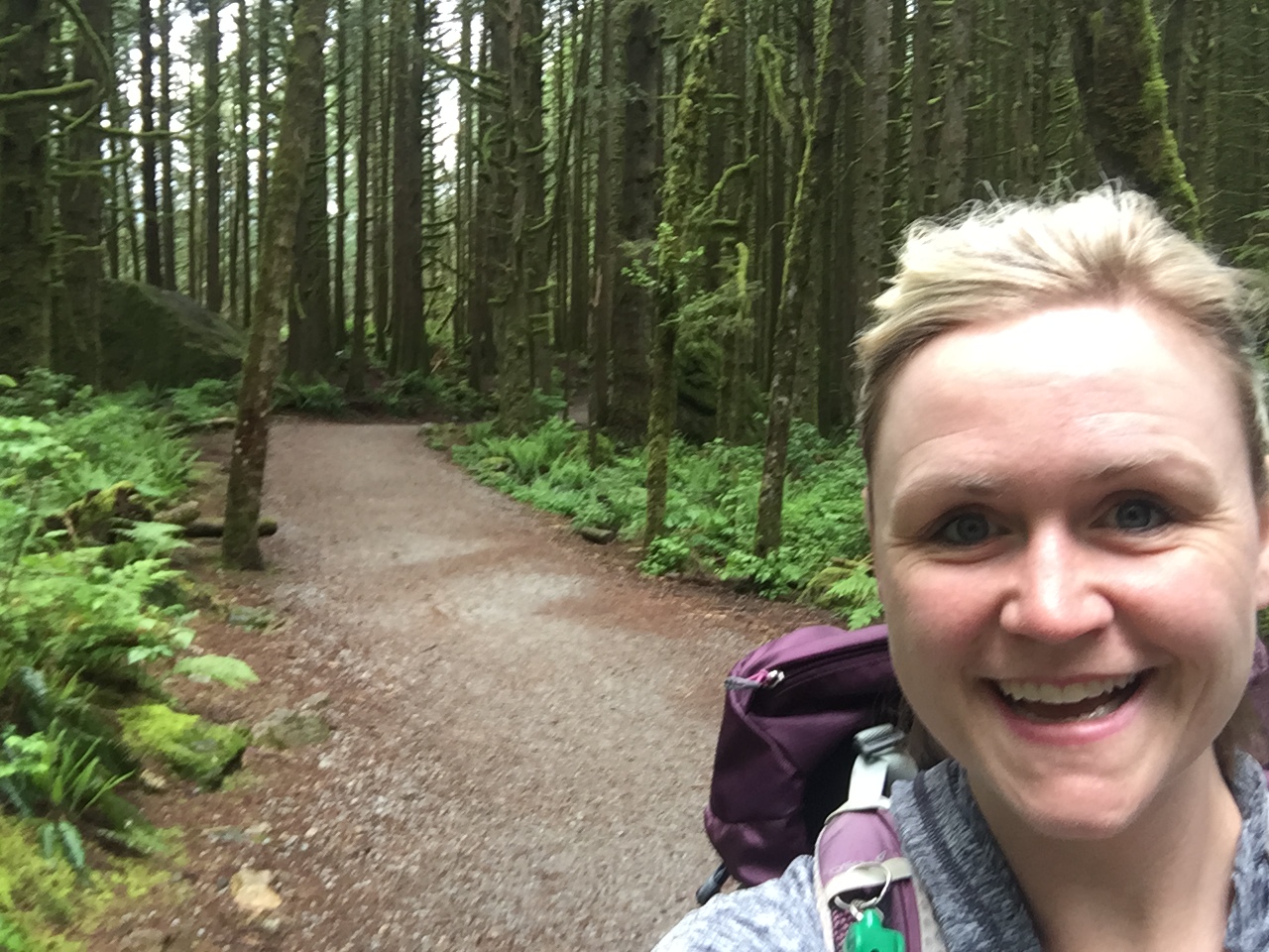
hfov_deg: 58.4
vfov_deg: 45.4
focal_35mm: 31
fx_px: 1136
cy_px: 476
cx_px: 634
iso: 50
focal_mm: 2.65
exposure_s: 1/30
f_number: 2.2
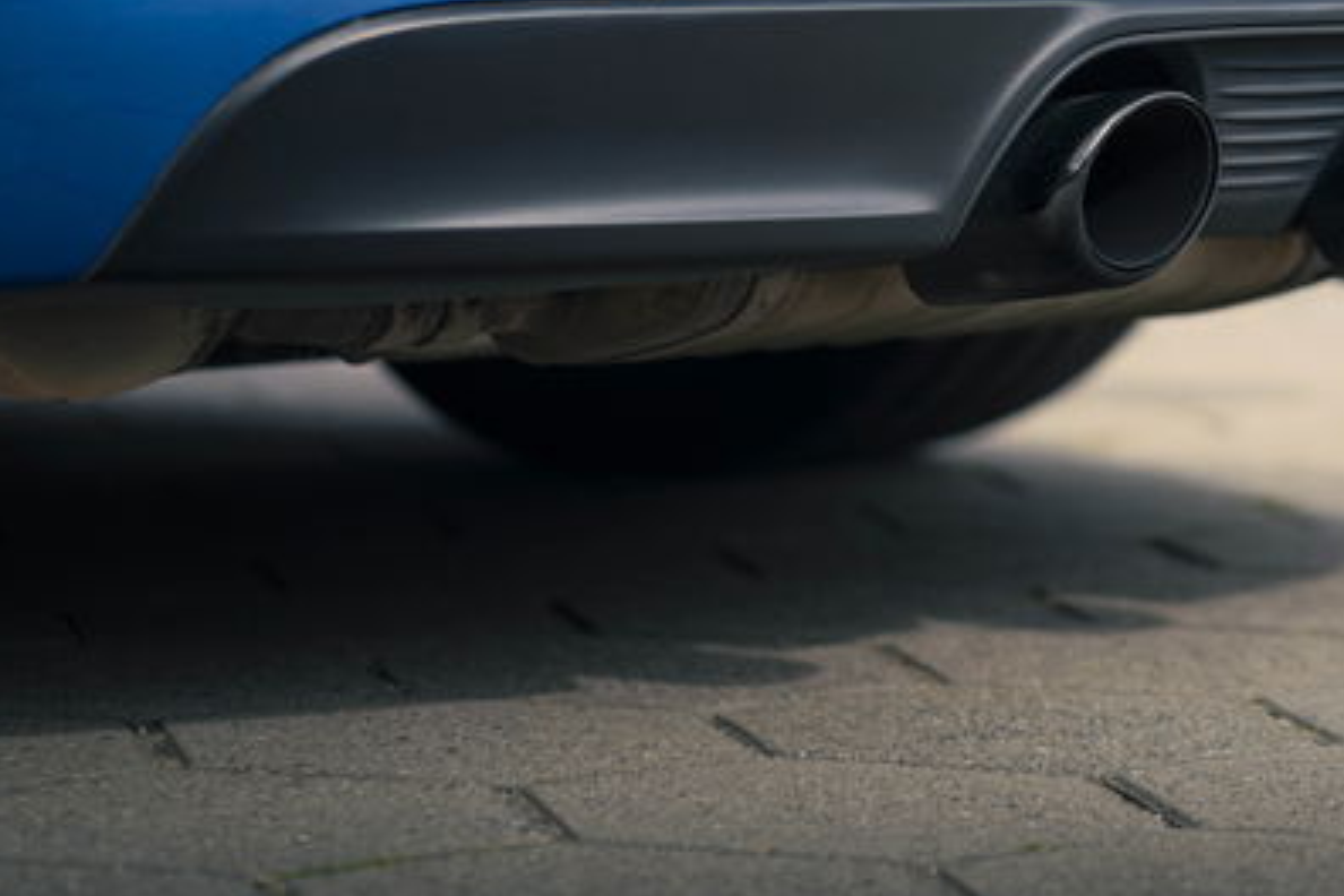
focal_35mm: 165
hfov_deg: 12.4
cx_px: 1154
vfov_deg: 8.3
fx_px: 6160
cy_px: 37
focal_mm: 85
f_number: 2.5
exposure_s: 1/800
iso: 160
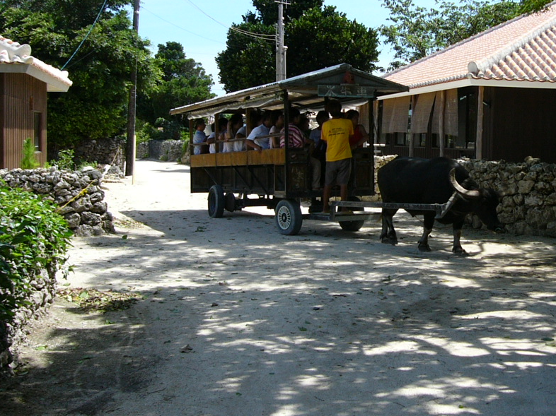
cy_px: 155
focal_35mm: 57
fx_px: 915
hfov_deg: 33.3
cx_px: 397
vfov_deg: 25.6
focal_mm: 5.8
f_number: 8
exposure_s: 1/100
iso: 50
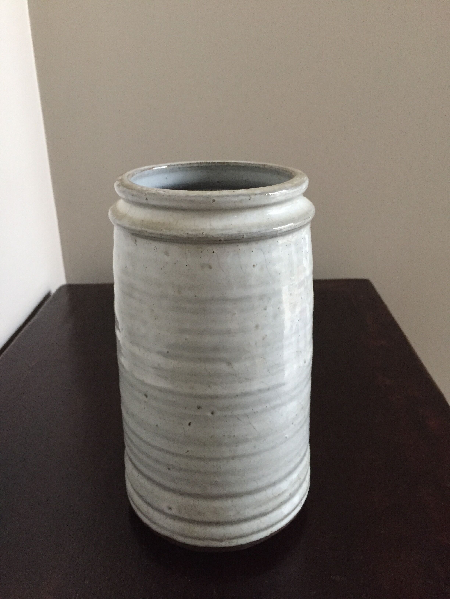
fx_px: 503
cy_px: 300
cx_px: 225
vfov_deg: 61.7
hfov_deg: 48.2
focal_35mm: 29
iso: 250
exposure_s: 1/17
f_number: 2.2
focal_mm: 4.15
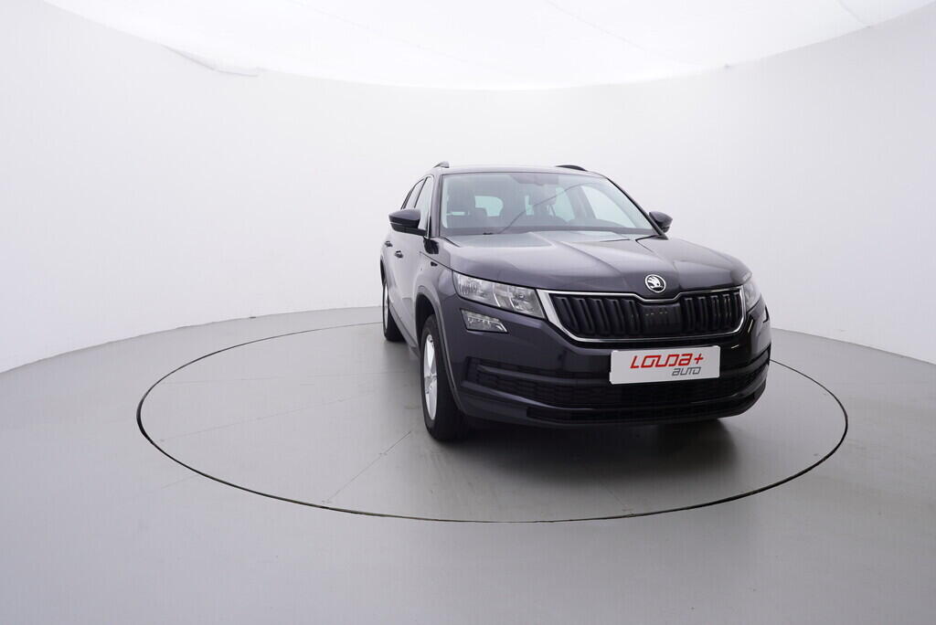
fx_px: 585
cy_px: 312
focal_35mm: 22
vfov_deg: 56.2
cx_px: 468
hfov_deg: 77.3
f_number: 5
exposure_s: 1/80
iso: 200
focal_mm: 15
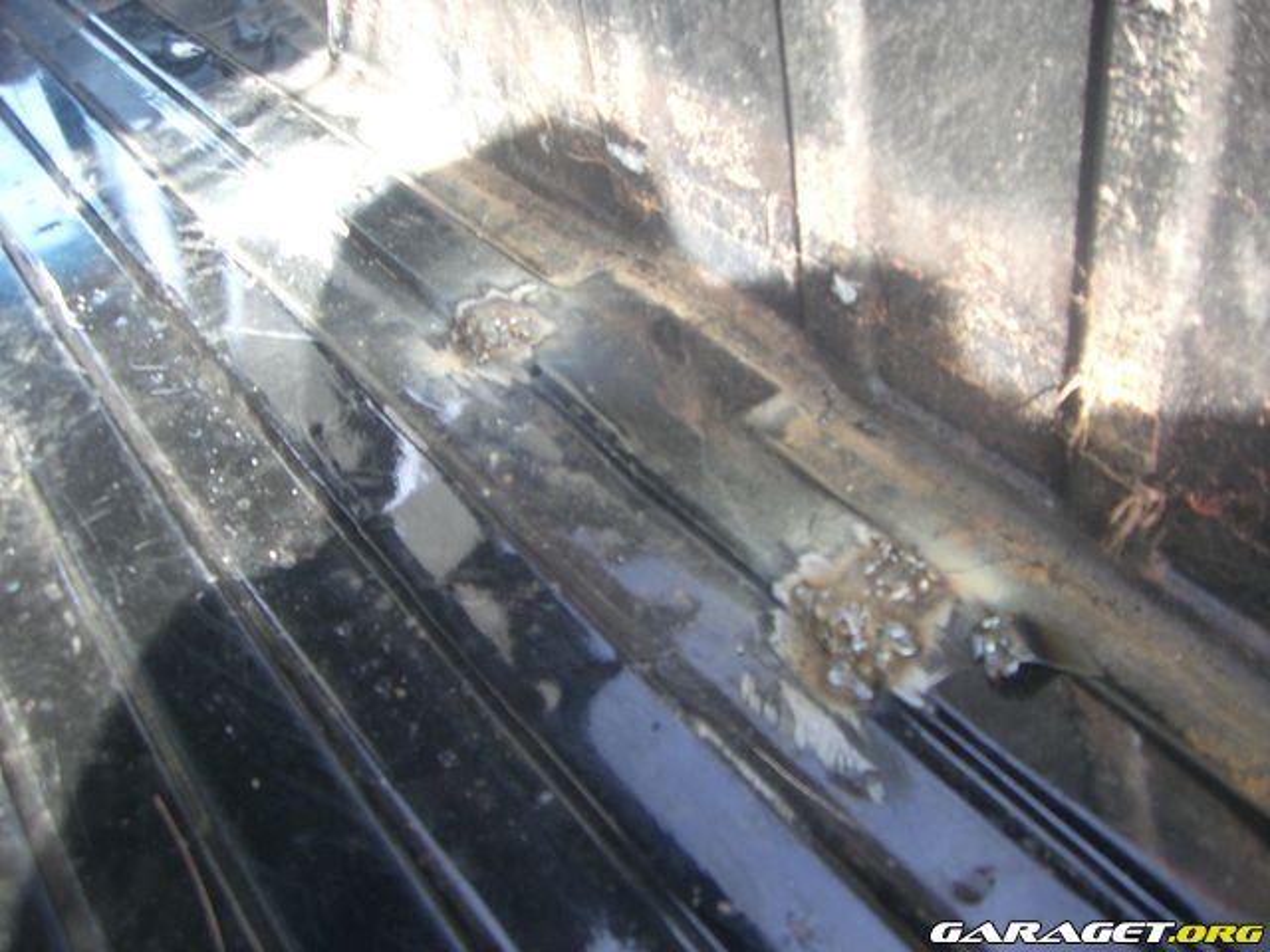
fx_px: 1394
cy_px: 476
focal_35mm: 38
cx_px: 635
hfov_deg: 49.0
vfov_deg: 37.7
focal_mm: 6.2
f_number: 2.7
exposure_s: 1/80
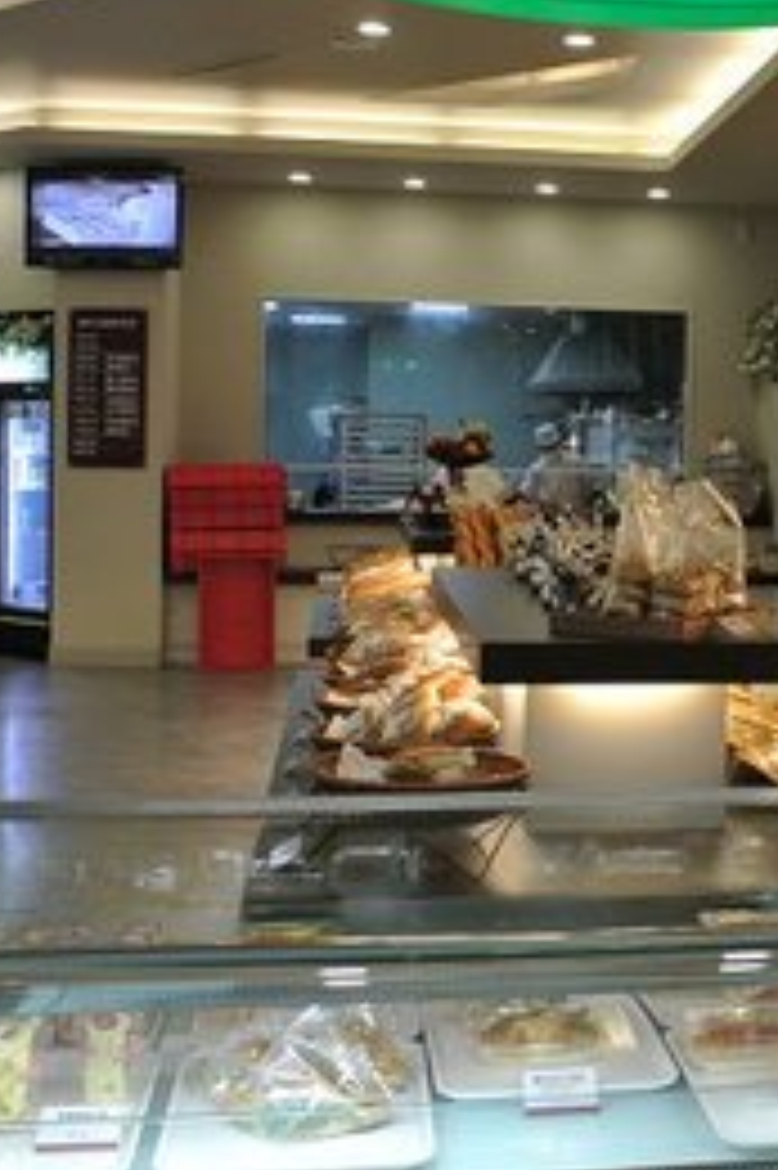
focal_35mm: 52
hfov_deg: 24.8
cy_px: 486
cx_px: 765
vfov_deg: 38.1
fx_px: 1688
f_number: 2.8
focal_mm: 10
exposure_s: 1/125
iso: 450
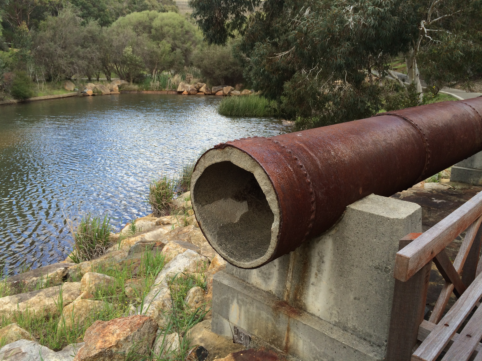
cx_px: 241
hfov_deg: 61.7
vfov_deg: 48.2
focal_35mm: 29
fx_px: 404
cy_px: 180
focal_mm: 4.15
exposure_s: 1/380
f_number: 2.2
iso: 32
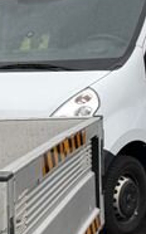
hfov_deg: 6.7
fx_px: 893
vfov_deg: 14.9
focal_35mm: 140
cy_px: 167
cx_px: -496
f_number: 1.78
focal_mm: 6.76
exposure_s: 1/660
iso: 80
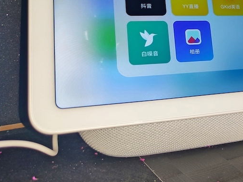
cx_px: 233
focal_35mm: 51
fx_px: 358
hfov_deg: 34.7
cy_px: 35
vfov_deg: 27.9
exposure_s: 1/120
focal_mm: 4.75
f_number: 1.47
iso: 361
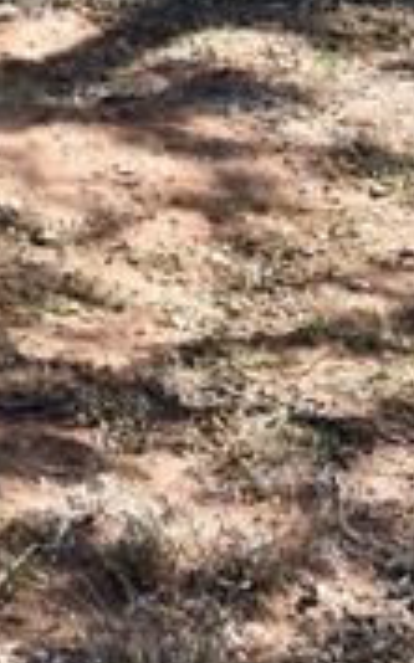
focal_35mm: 123
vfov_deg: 14.6
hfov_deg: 10.0
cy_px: -570
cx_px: -343
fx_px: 2224
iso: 200
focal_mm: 14
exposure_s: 1/250
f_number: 7.1
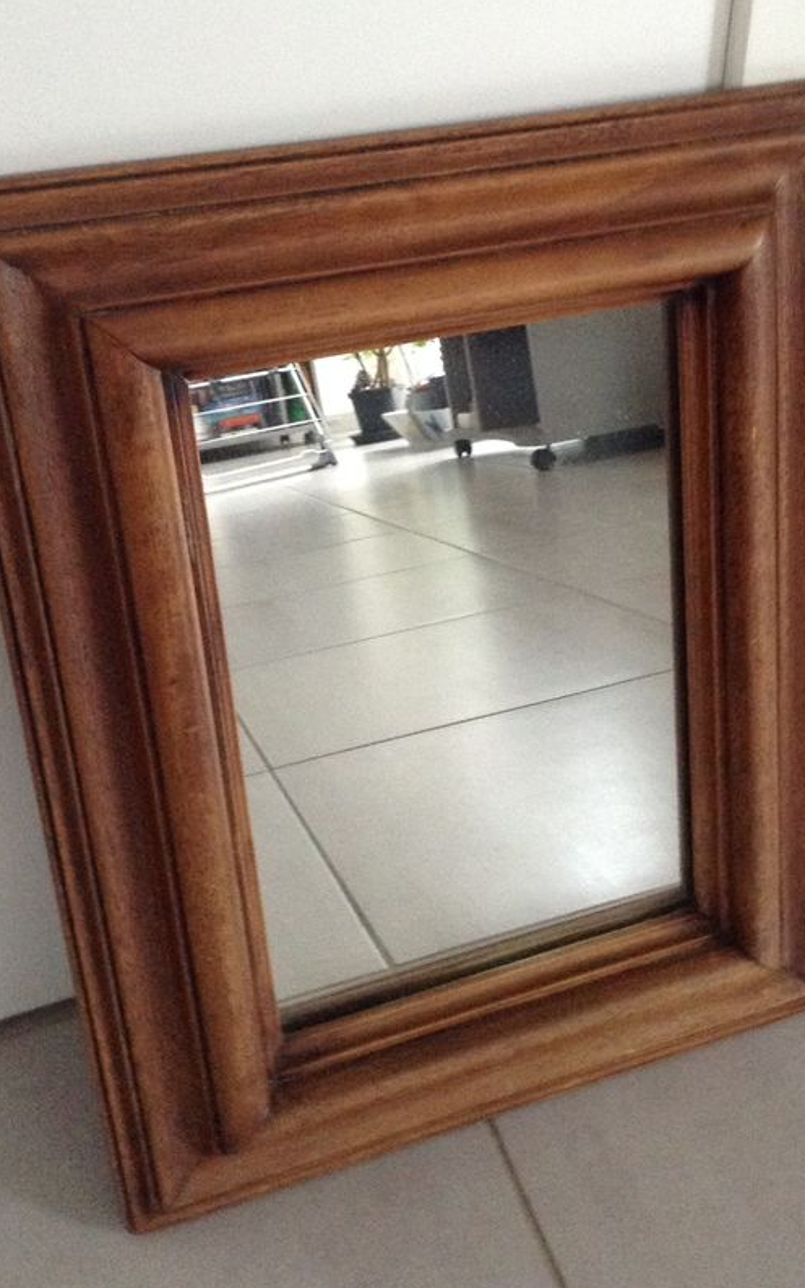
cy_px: 485
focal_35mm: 44
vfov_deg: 44.9
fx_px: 1545
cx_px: 496
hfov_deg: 29.1
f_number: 2.4
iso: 250
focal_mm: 3.3
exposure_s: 1/15
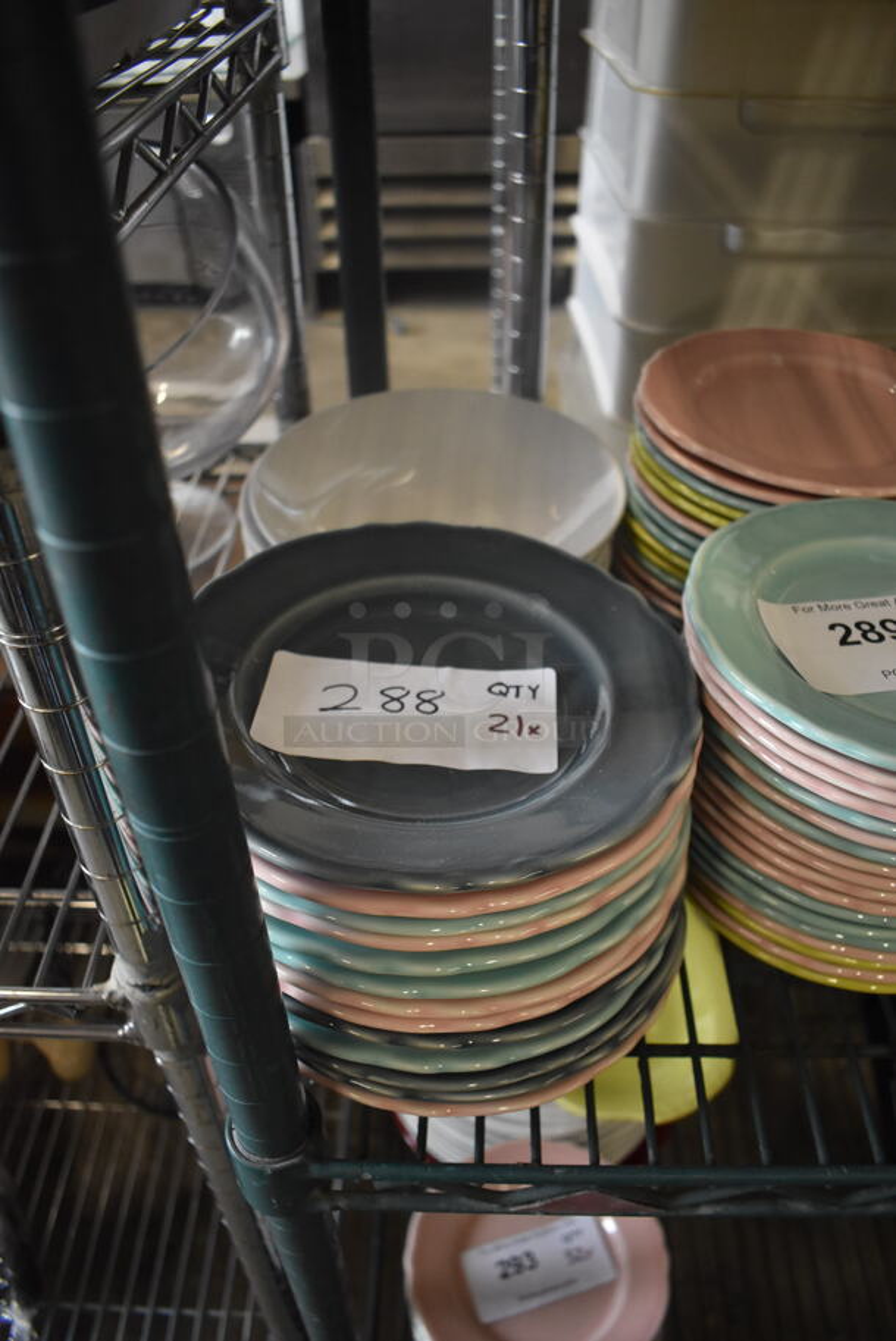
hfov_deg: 48.0
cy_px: 670
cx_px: 448
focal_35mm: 27
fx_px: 1006
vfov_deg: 67.3
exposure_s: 1/125
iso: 1600
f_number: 3.5
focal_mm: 18
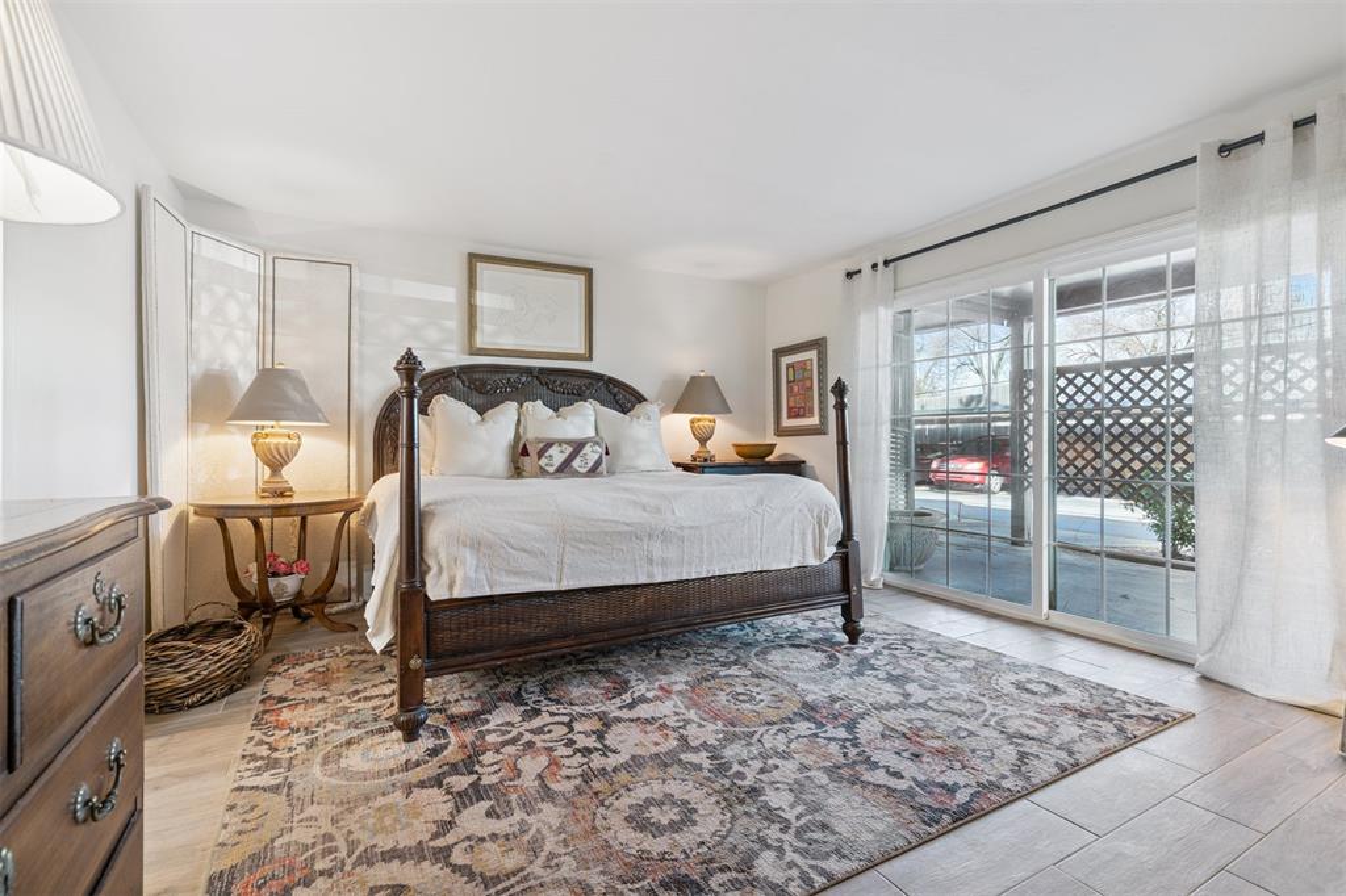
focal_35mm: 16
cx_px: 673
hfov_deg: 96.8
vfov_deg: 73.7
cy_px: 448
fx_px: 598
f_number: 7.1
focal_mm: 16
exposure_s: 1/10
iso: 200
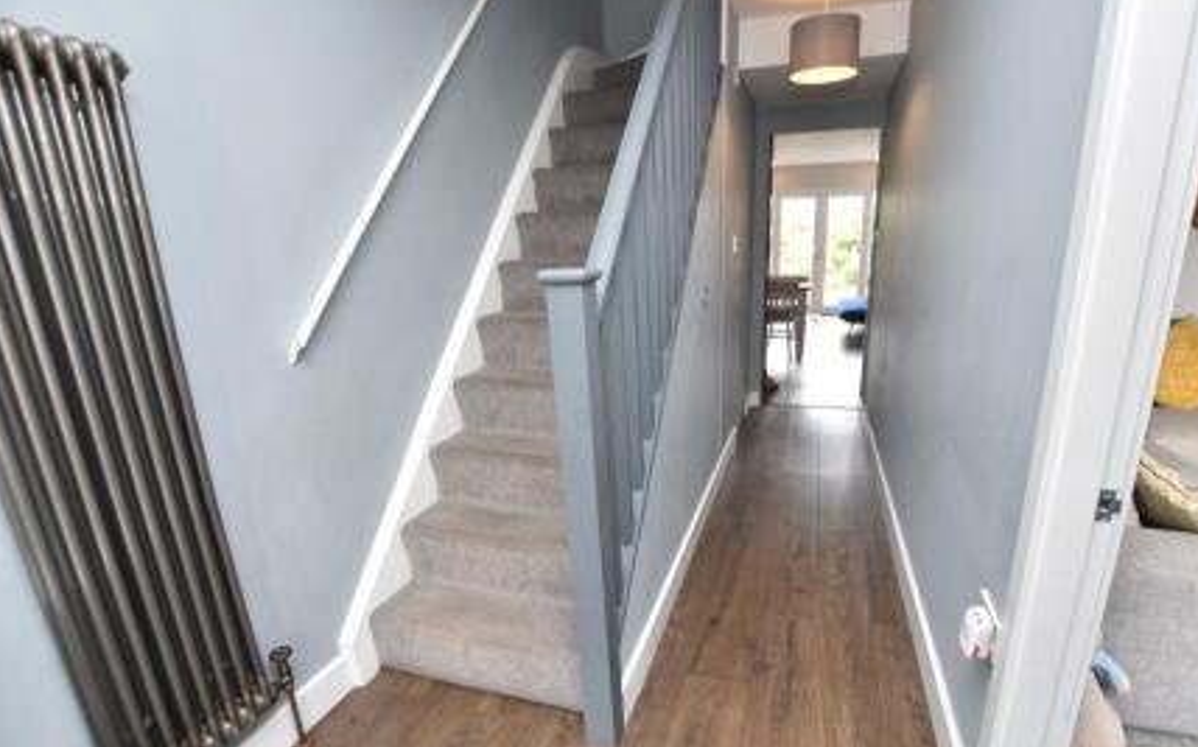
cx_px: 638
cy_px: 410
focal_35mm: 17
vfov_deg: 67.8
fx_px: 555
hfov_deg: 94.3
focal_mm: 10
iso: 100
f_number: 3.5
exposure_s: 1/50
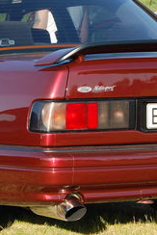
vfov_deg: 12.4
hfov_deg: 8.3
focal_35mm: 165
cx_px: 18
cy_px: 104
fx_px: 1078
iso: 200
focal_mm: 42
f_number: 7.1
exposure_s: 1/200
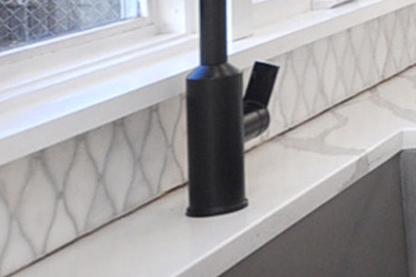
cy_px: -152
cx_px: 1047
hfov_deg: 13.6
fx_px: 1131
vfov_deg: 13.1
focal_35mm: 98
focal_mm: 10
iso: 200
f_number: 5
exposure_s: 1/125
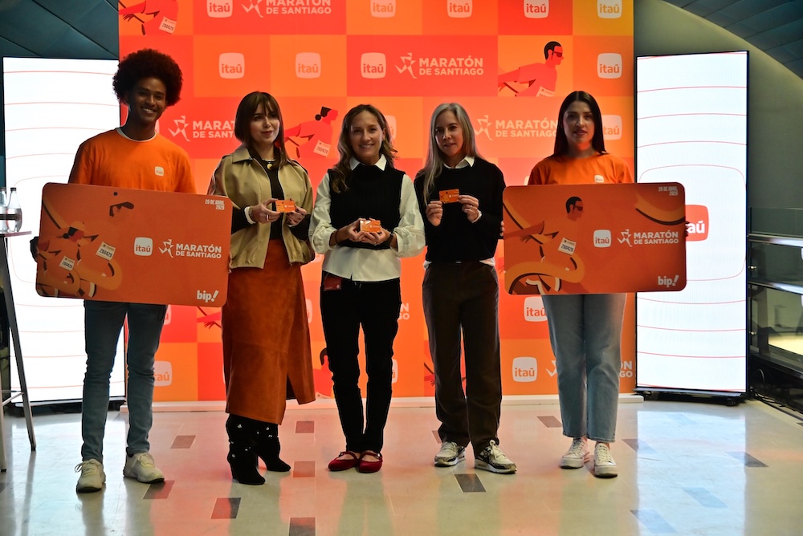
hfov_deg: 30.5
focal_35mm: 66
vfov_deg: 20.6
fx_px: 1473
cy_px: 268
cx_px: 402
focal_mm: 66
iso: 2500
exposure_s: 1/500
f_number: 4
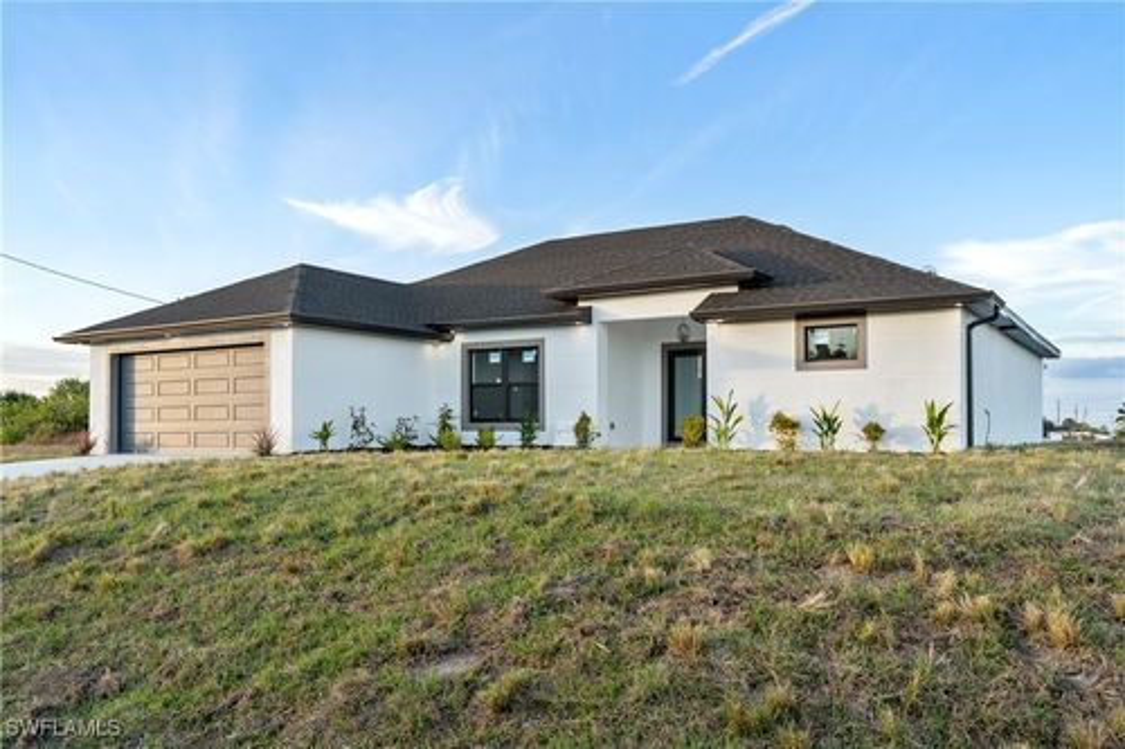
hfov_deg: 61.9
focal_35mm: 30
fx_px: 937
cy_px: 374
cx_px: 562
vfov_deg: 43.6
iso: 100
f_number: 5.6
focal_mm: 30
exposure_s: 1/80
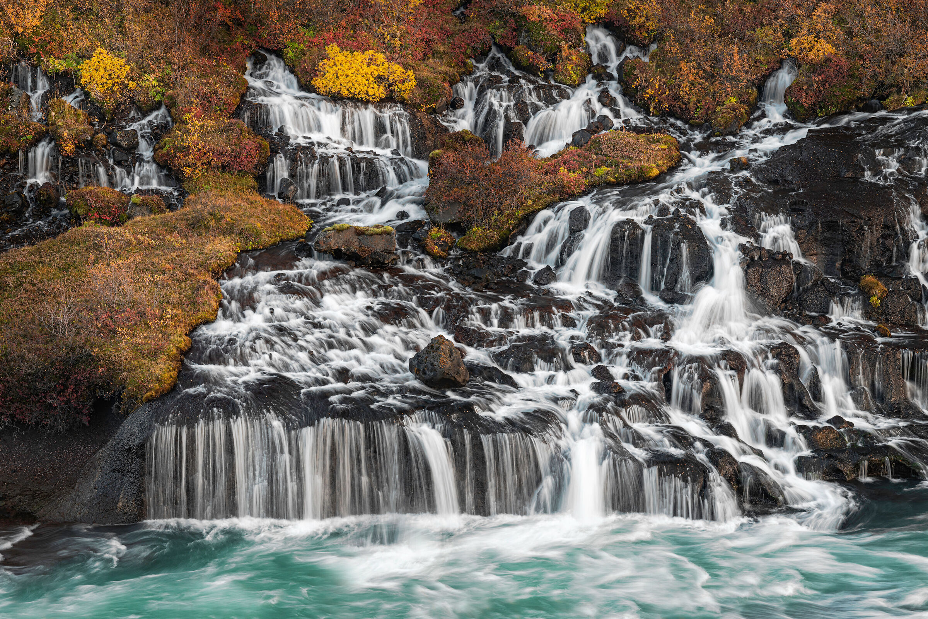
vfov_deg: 16.1
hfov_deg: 23.9
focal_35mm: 85
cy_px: 310
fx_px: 2191
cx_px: 464
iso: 100
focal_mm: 85
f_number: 11
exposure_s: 1/4
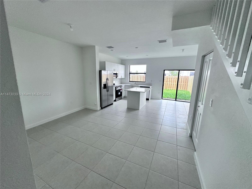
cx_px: 126
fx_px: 102
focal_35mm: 14
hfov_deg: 102.1
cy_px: 94
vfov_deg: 85.7
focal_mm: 2.22
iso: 200
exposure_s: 1/99
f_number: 2.2
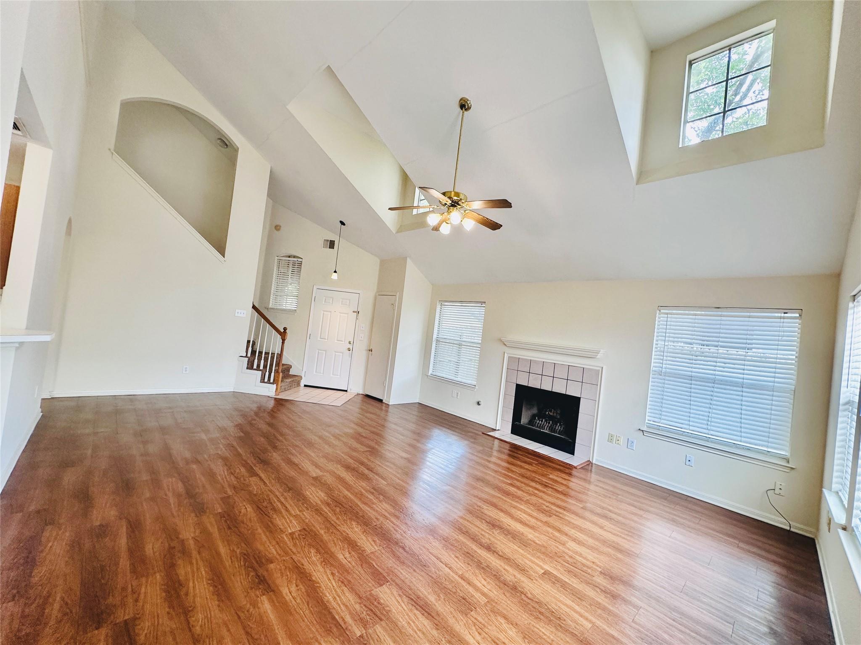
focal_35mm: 14
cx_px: 430
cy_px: 322
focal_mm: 2.22
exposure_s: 1/120
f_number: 2.2
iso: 200
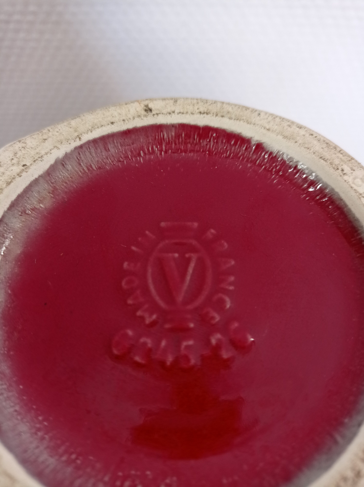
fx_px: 393
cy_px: 244
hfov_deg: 49.7
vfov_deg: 63.5
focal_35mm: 28
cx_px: 182
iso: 140
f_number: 1.79
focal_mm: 4.74
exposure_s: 1/50
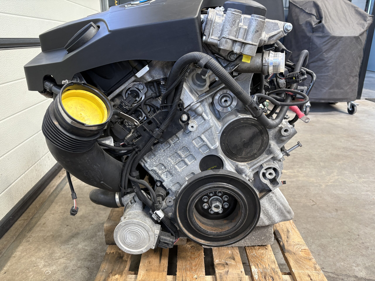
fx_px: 282
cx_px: 188
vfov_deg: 53.1
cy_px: 140
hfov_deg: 67.3
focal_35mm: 26
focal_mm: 5.96
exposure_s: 1/60
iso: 160
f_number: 1.6
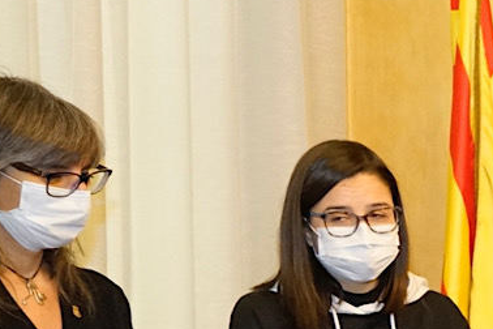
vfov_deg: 10.1
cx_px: 1180
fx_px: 1780
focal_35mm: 130
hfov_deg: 12.4
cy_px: 527
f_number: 4
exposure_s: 1/100
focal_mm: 24
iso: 3200
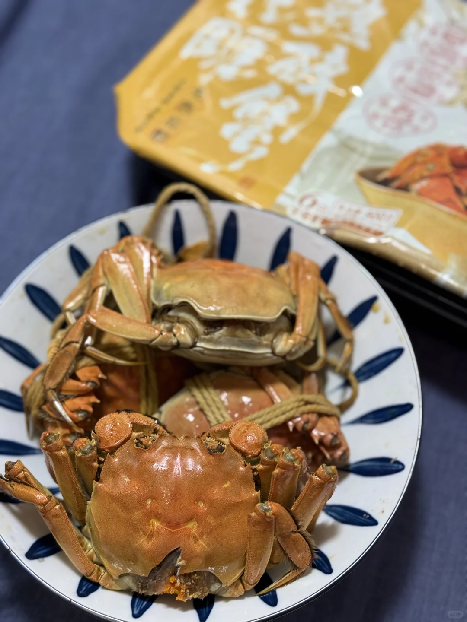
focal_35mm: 48
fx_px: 863
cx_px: 234
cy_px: 311
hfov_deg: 30.3
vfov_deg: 39.7
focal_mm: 6.76
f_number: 1.78
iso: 250
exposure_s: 1/40
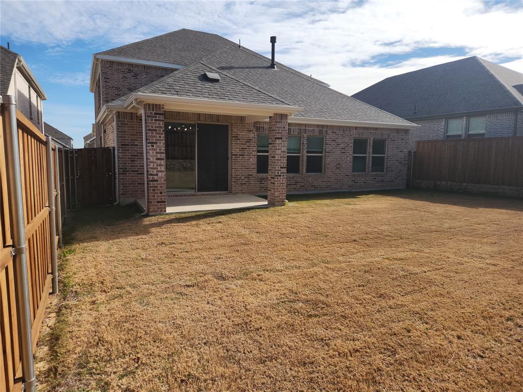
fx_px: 347
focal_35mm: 23
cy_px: 196
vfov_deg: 58.9
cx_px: 262
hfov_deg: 73.9
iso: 20
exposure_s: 1/2430
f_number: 1.8
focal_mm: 5.4
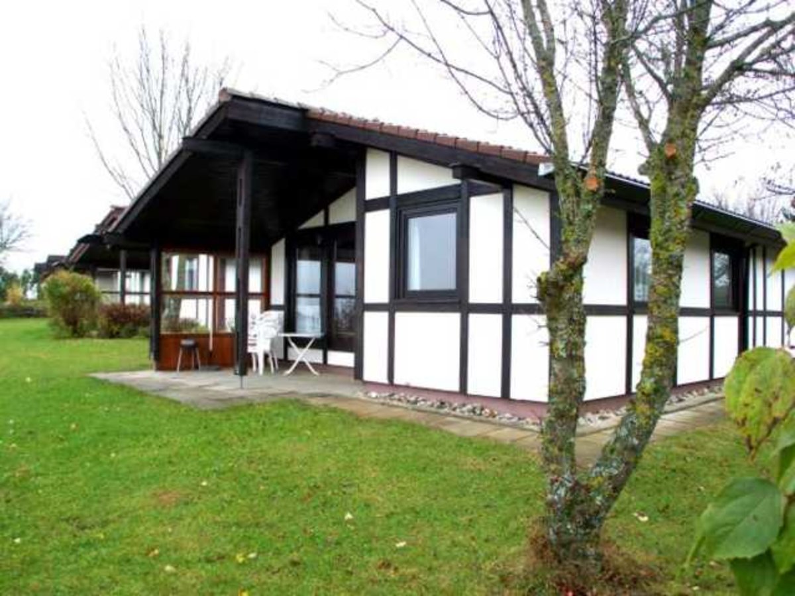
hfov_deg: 49.0
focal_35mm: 38
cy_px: 298
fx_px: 873
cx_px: 398
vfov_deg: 37.7
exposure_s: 1/60
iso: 80
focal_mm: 6.3
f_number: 2.8
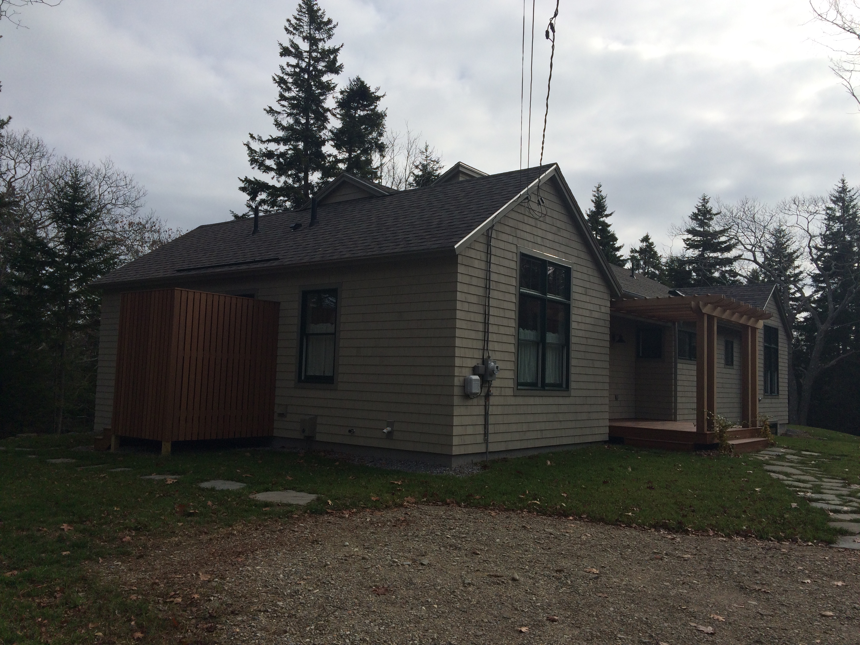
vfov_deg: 48.2
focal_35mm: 29
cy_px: 322
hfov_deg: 61.7
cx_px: 430
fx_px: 720
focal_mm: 4.15
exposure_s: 1/2933
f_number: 2.2
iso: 32
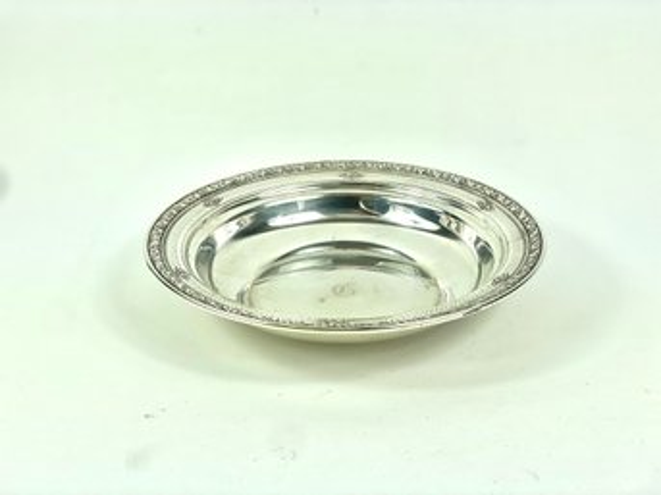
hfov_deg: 36.8
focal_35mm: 52
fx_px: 993
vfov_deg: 28.0
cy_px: 248
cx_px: 330
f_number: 2
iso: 20
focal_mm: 6
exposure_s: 1/400
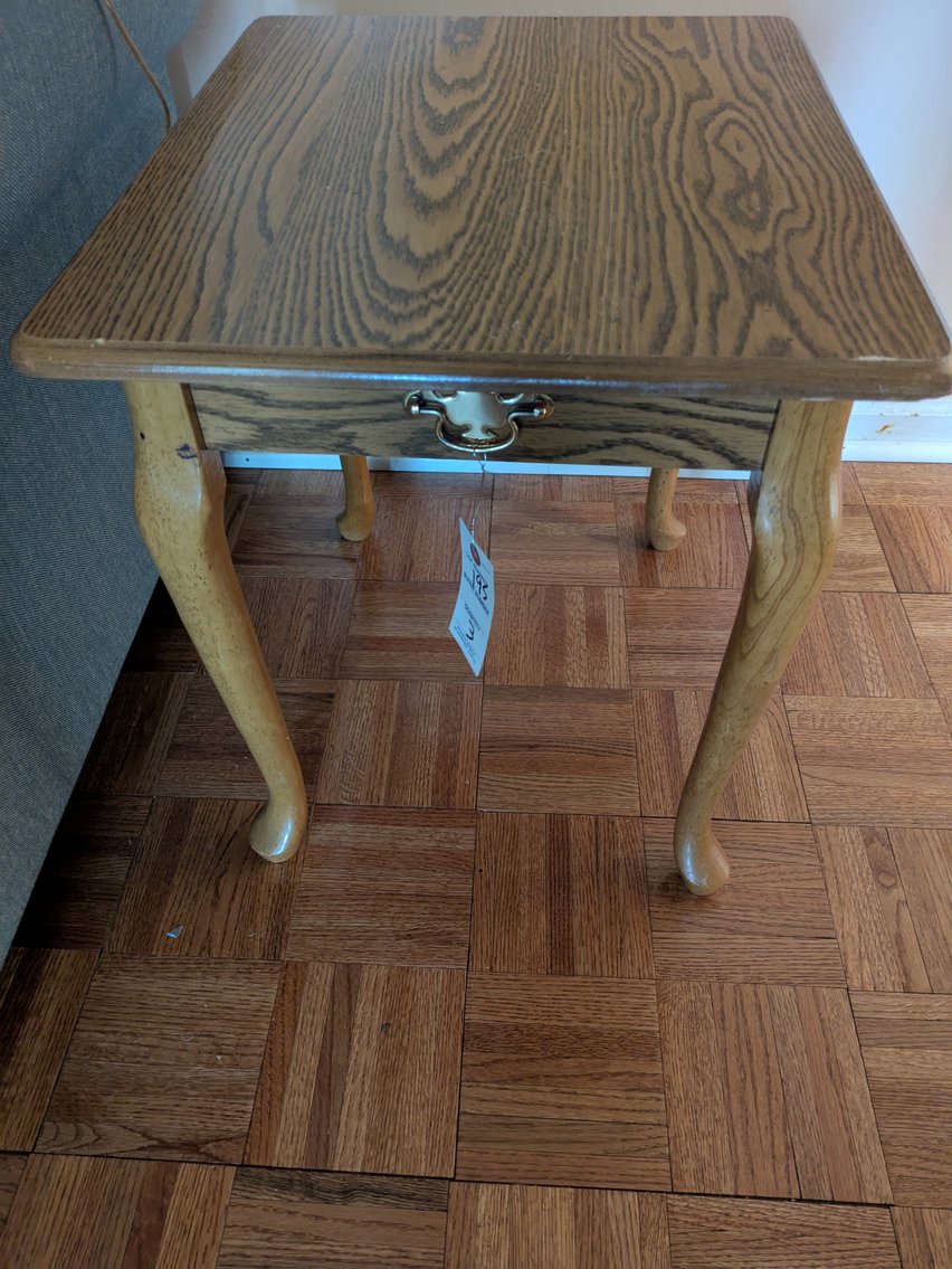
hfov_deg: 54.9
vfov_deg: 69.4
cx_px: 476
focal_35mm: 25
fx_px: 916
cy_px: 634
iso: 772
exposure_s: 1/20
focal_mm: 5.43
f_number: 1.89
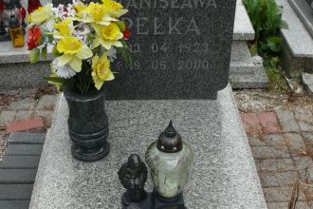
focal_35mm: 53
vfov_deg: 24.9
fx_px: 461
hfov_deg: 37.5
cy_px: 181
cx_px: 157
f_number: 4
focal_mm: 7.4
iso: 100
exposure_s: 1/160
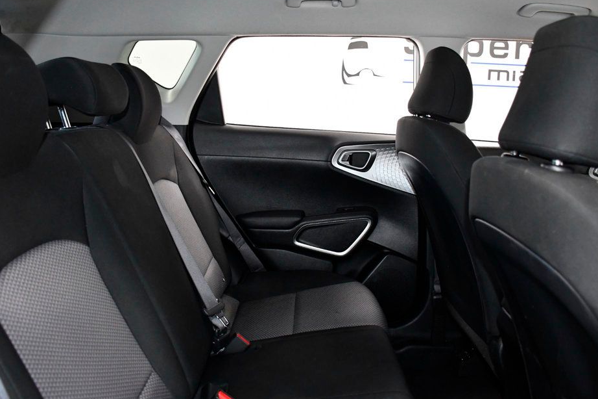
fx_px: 498
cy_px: 191
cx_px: 290
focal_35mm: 30
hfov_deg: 61.9
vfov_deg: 43.6
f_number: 4.5
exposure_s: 1/160
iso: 2500
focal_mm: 18
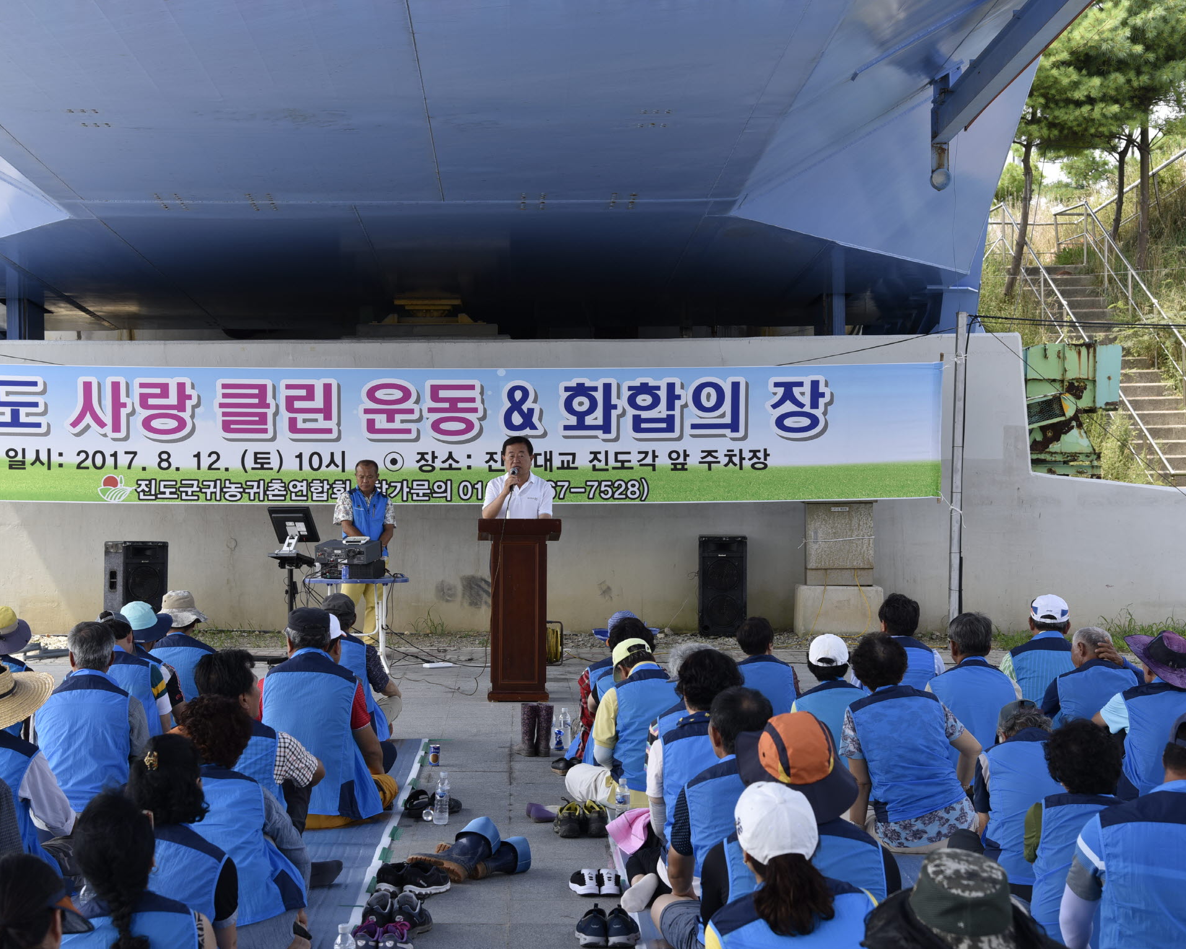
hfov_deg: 30.5
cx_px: 520
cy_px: 475
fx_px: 2176
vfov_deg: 24.6
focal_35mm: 62
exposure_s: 1/160
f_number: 6.3
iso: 100
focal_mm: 55
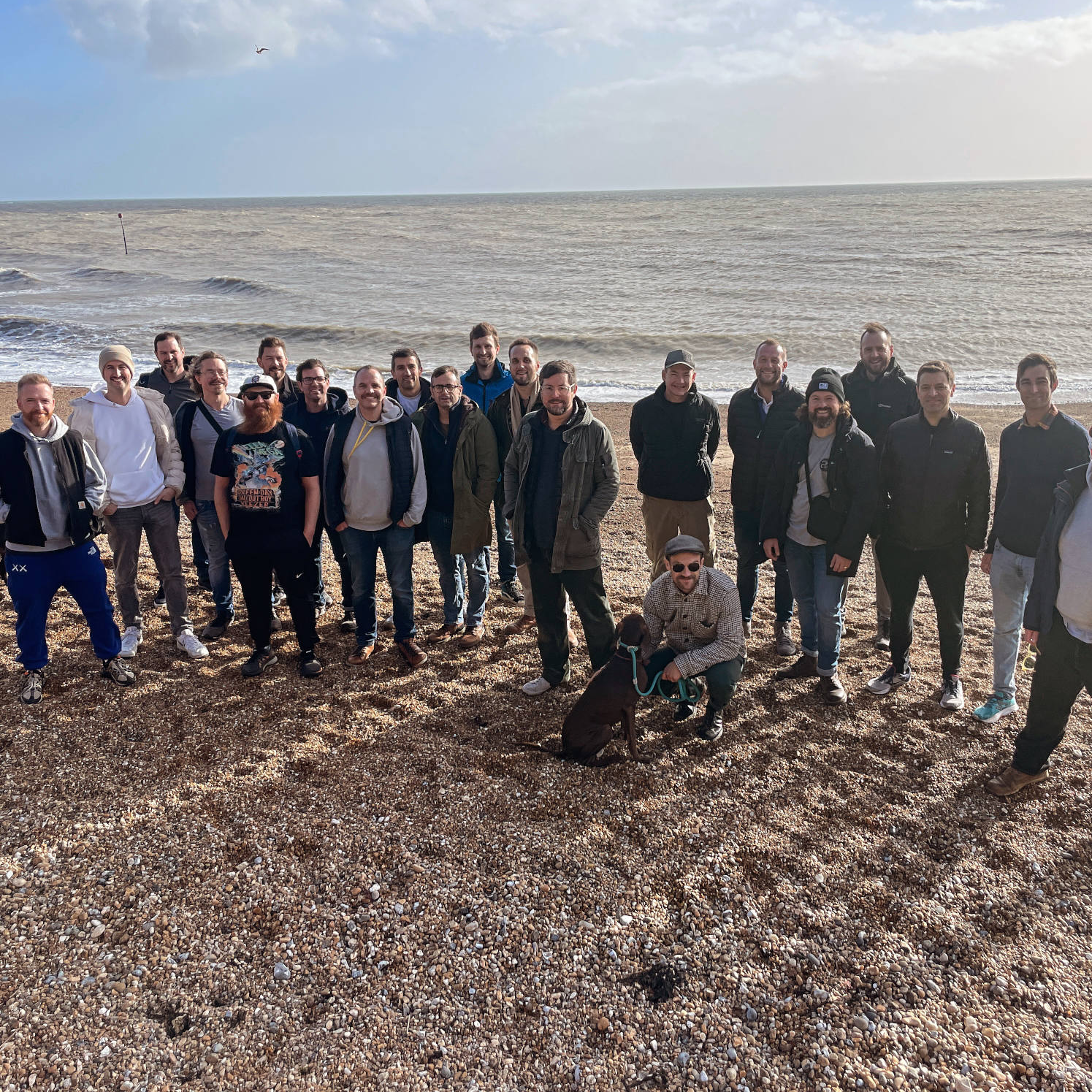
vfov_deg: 52.5
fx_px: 1106
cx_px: 573
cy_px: 544
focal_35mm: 31
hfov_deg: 52.5
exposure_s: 1/2304
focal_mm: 4.2
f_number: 1.6
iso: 32
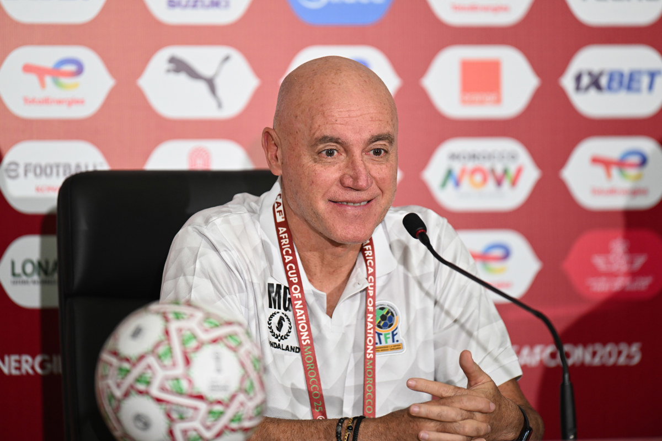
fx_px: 7355
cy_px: 220
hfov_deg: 5.2
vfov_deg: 3.4
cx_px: 331
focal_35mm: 400
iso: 1250
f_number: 2.8
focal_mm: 400
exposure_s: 1/400
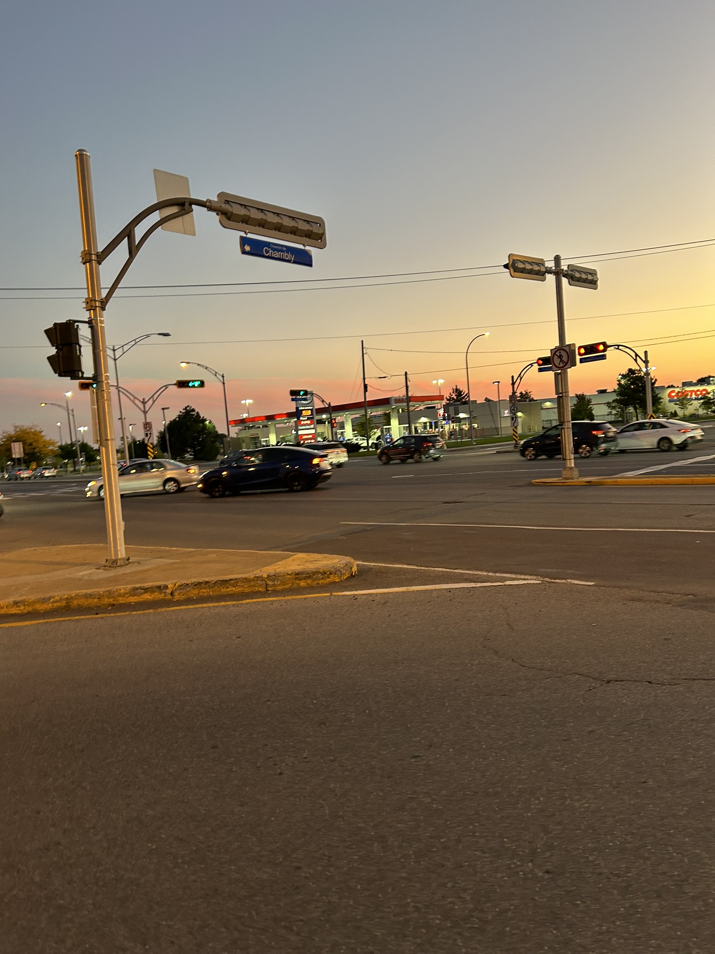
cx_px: 358
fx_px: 716
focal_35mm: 26
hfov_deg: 53.1
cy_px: 477
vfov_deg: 67.3
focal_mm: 5.7
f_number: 1.5
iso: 125
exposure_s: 1/60
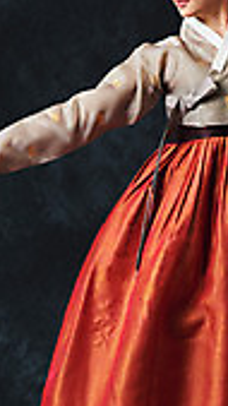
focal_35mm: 198
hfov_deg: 6.1
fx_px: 2129
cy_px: 185
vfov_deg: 10.9
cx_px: 215
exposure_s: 1/125
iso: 100
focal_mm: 80
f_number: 11
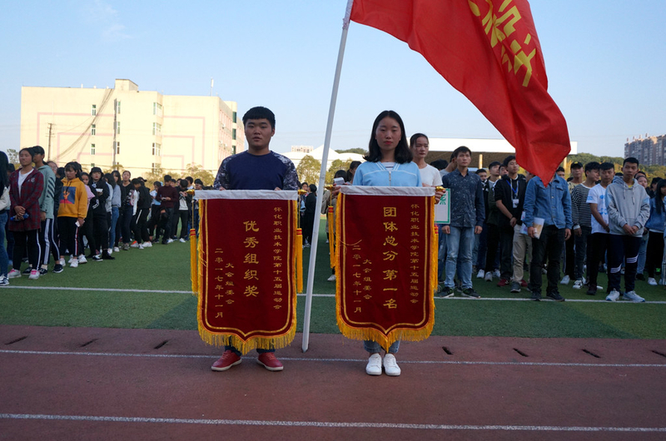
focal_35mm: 32
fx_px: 582
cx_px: 333
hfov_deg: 59.6
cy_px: 220
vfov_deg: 41.5
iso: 500
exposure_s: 1/2000
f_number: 4
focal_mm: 21
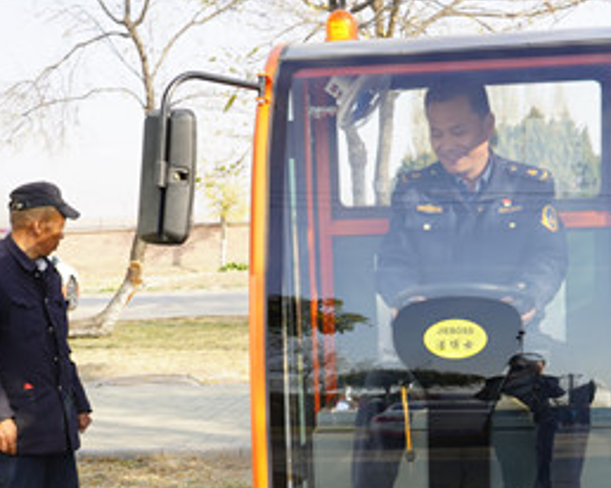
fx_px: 1120
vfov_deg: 24.0
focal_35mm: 62
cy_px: 422
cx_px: 372
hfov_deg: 30.4
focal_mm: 31
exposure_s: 1/100
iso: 100
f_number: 6.3
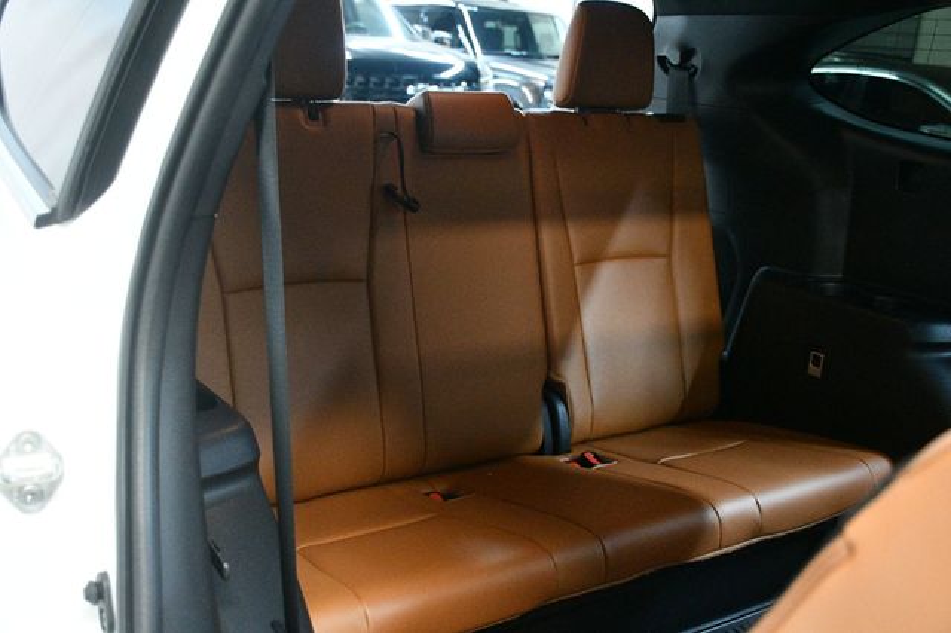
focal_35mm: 39
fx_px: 1030
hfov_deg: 49.6
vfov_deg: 34.2
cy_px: 316
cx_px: 476
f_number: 3.8
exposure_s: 1/60
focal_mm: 26
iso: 7200
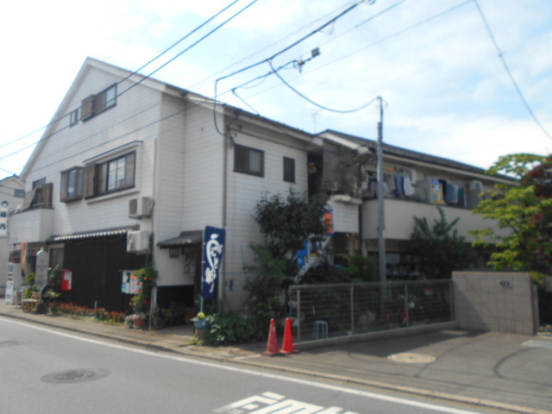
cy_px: 207
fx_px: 415
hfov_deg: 67.3
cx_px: 276
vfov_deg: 53.1
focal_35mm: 26
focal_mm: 4.6
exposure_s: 1/800
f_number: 3.2
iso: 80
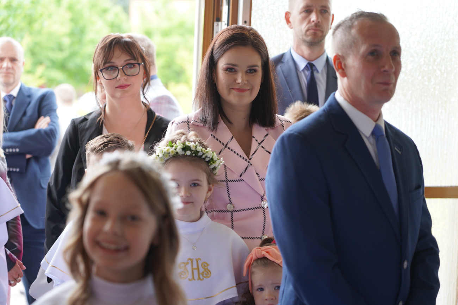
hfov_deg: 19.5
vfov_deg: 13.0
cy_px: 152
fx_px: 1336
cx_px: 229
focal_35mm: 105
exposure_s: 1/160
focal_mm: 105
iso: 640
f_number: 4
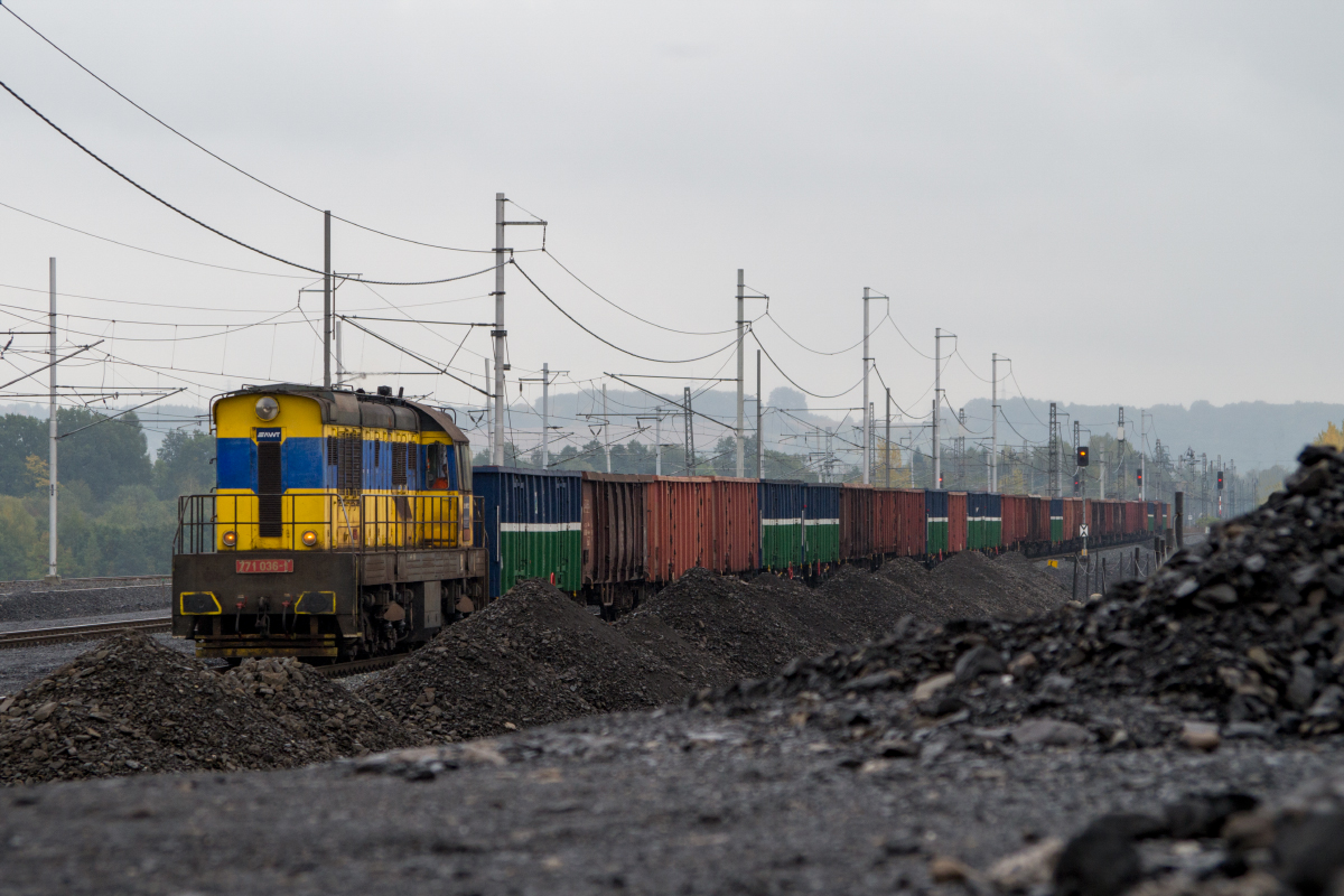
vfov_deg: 8.0
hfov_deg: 11.9
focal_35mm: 172
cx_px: 672
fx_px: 6421
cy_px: 448
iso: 400
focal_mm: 115
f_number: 8
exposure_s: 1/320
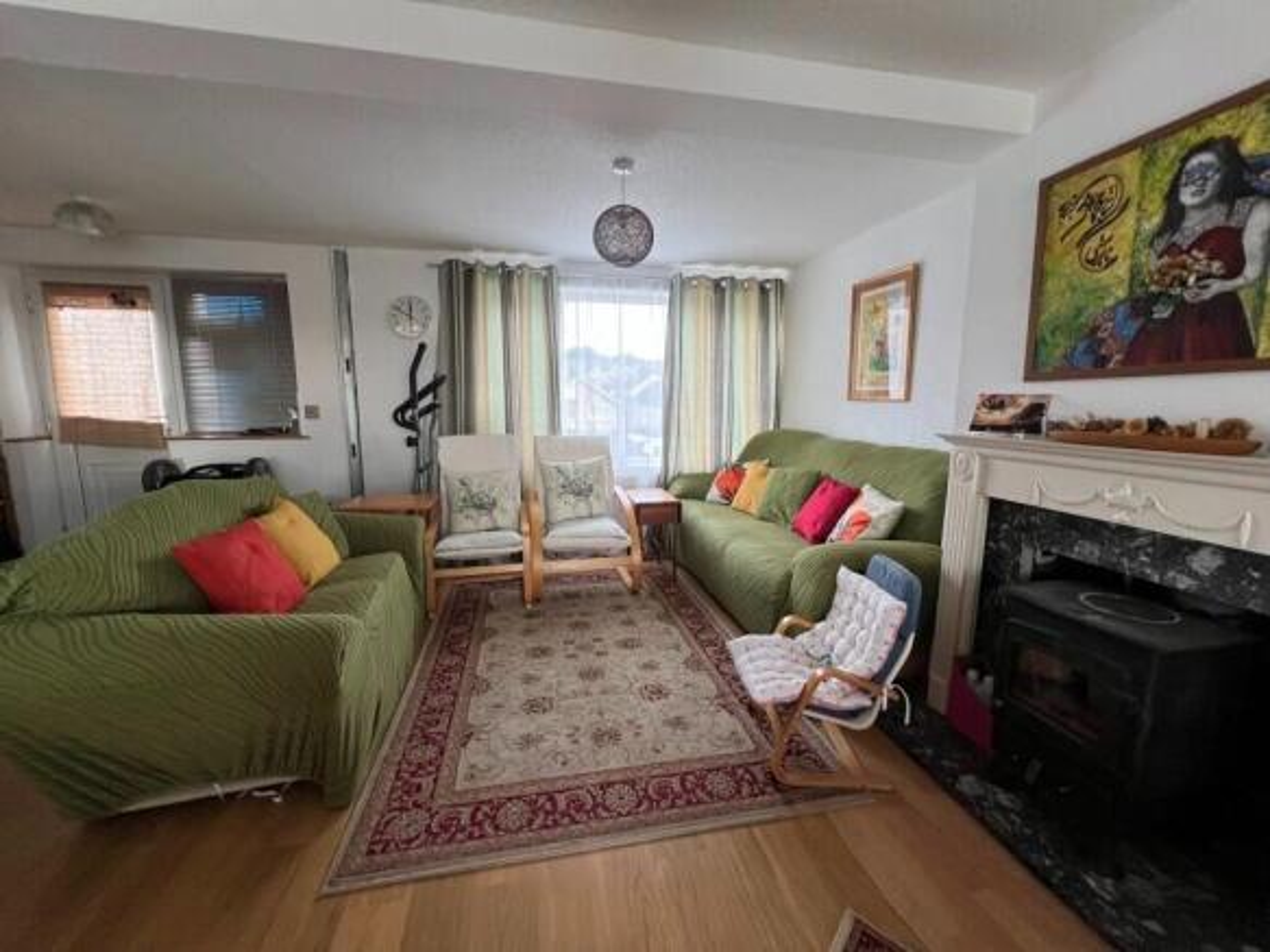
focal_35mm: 13
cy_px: 476
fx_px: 477
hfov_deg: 106.2
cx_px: 635
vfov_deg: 89.9
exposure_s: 1/99
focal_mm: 1.57
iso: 200
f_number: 1.8
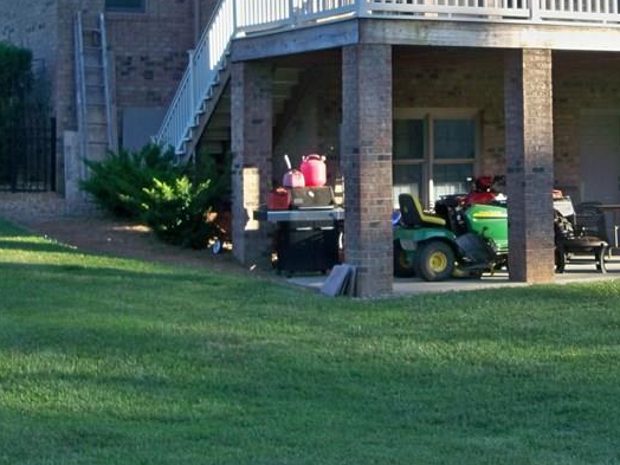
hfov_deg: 23.6
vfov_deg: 17.6
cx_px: 476
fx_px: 1469
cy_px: 22
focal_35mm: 82
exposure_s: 1/160
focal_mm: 7.5
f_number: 3.7
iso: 80
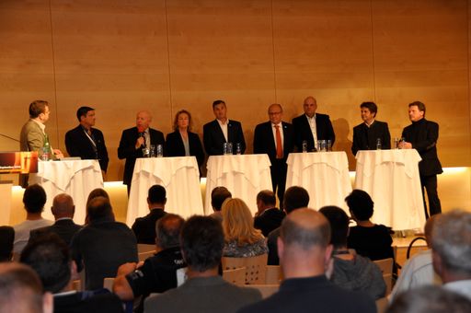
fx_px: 1078
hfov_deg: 24.6
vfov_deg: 16.5
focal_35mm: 82
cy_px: 156
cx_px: 236
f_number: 4.8
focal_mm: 55
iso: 720
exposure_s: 1/60
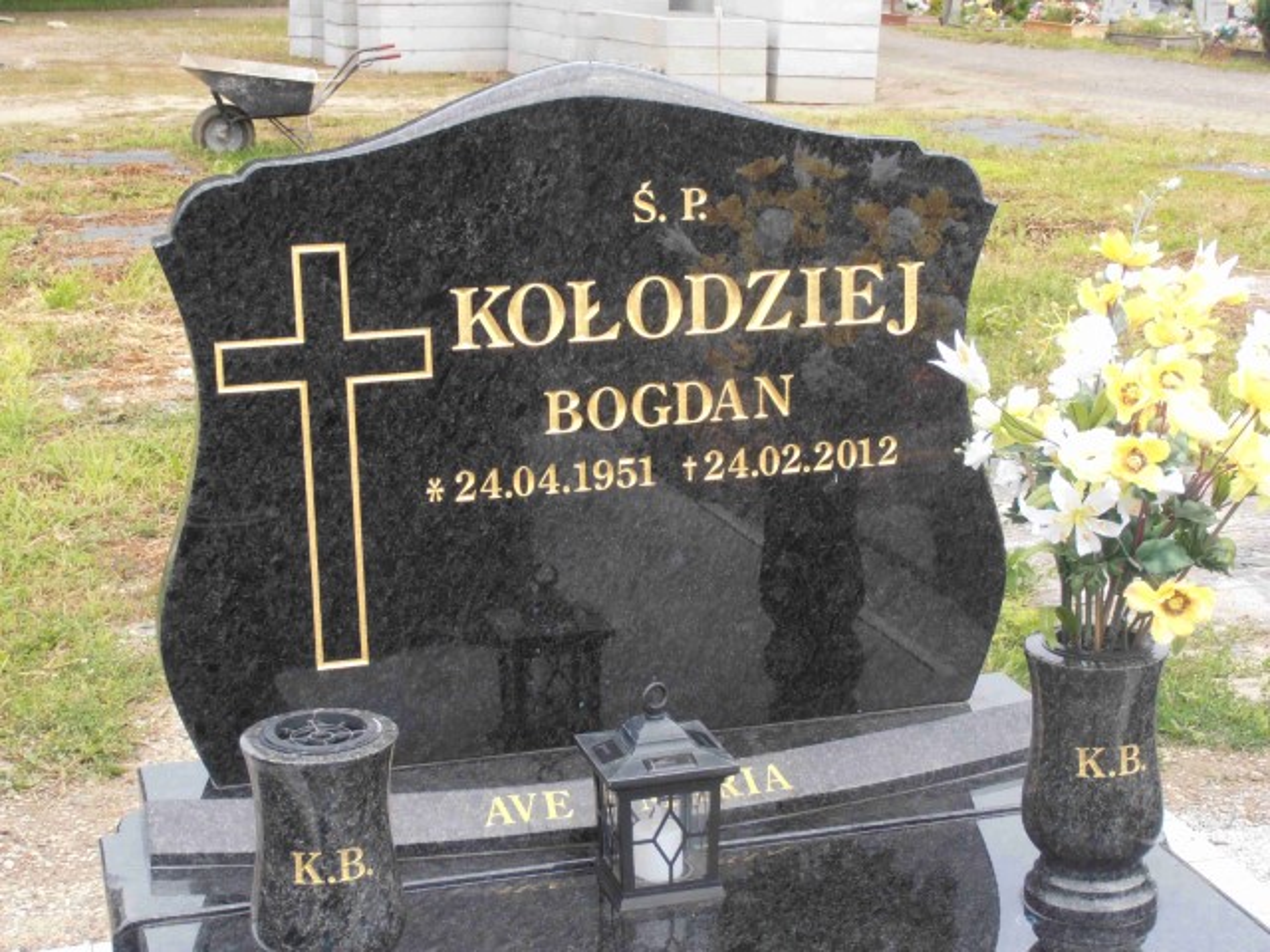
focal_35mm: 69
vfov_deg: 21.3
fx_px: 2531
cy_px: 476
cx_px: 635
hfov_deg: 28.2
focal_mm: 12.29
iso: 80
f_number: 4.8
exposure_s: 1/200
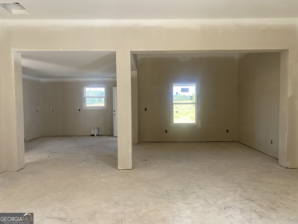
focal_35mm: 26
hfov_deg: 67.3
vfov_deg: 53.1
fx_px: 224
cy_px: 112
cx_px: 149
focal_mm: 4.25
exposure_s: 1/121
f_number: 1.8
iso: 64
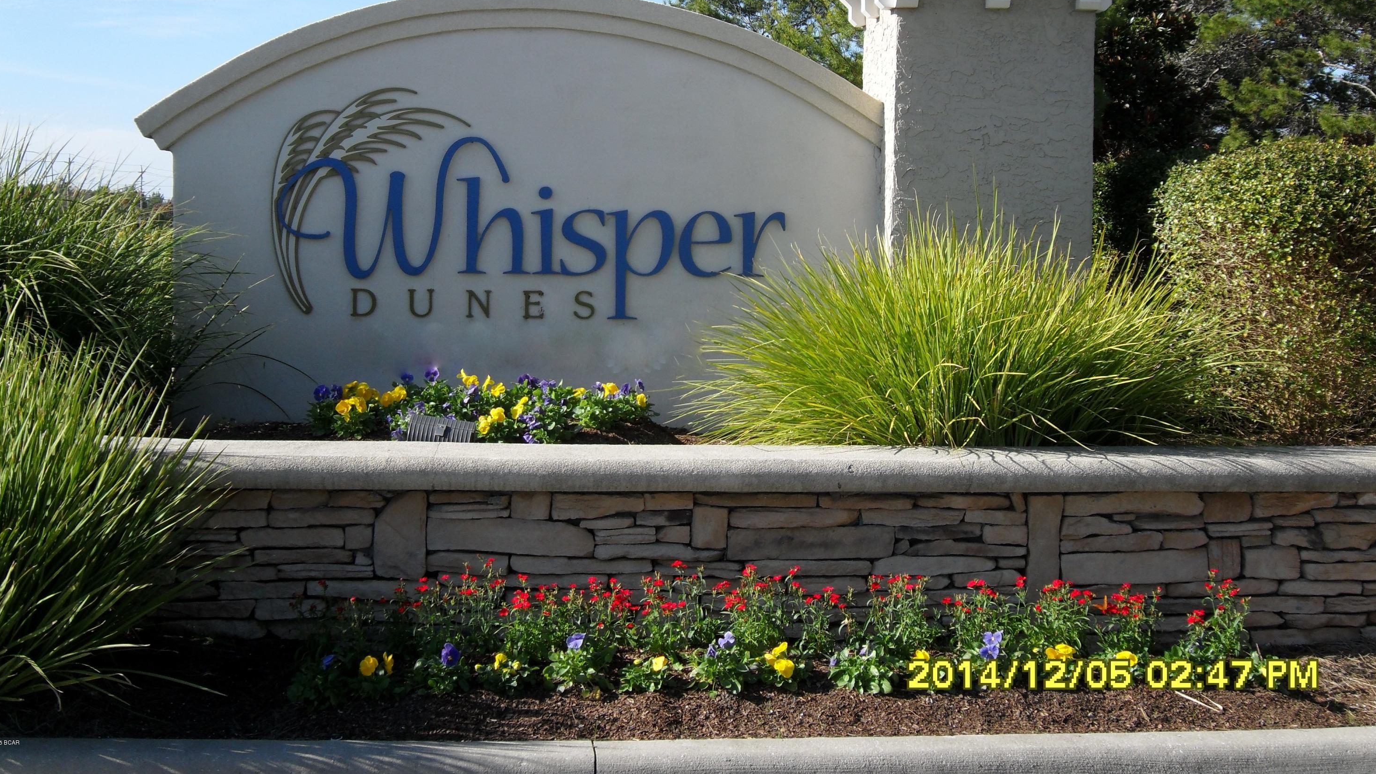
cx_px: 682
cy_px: 250
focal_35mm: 51
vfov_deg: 23.4
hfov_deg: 40.6
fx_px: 1861
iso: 80
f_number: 3.8
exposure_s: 1/500
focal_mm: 8.2
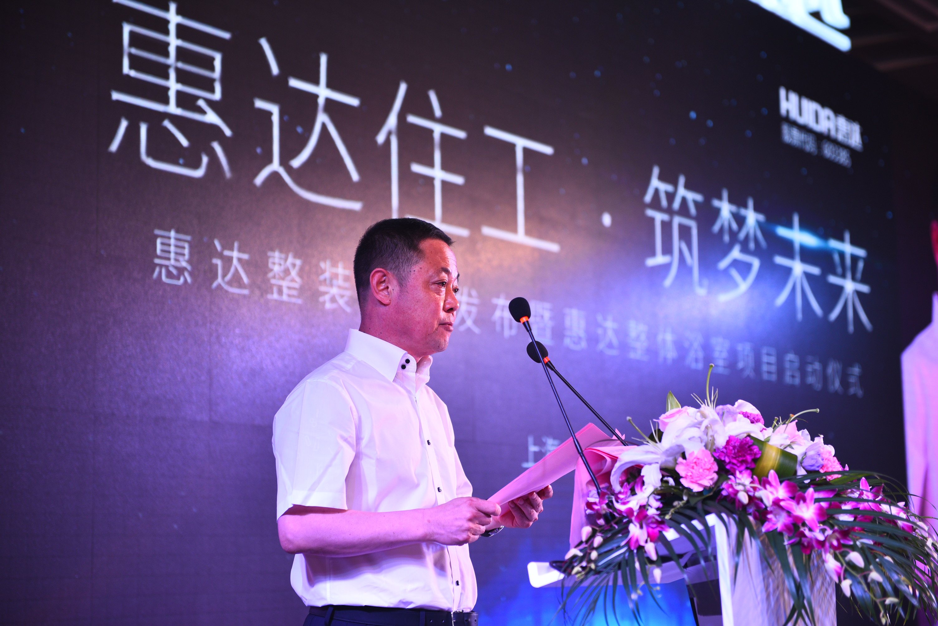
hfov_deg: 28.8
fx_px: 1824
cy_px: 313
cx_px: 469
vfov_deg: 19.5
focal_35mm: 70
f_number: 2.8
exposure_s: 1/160
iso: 400
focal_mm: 70
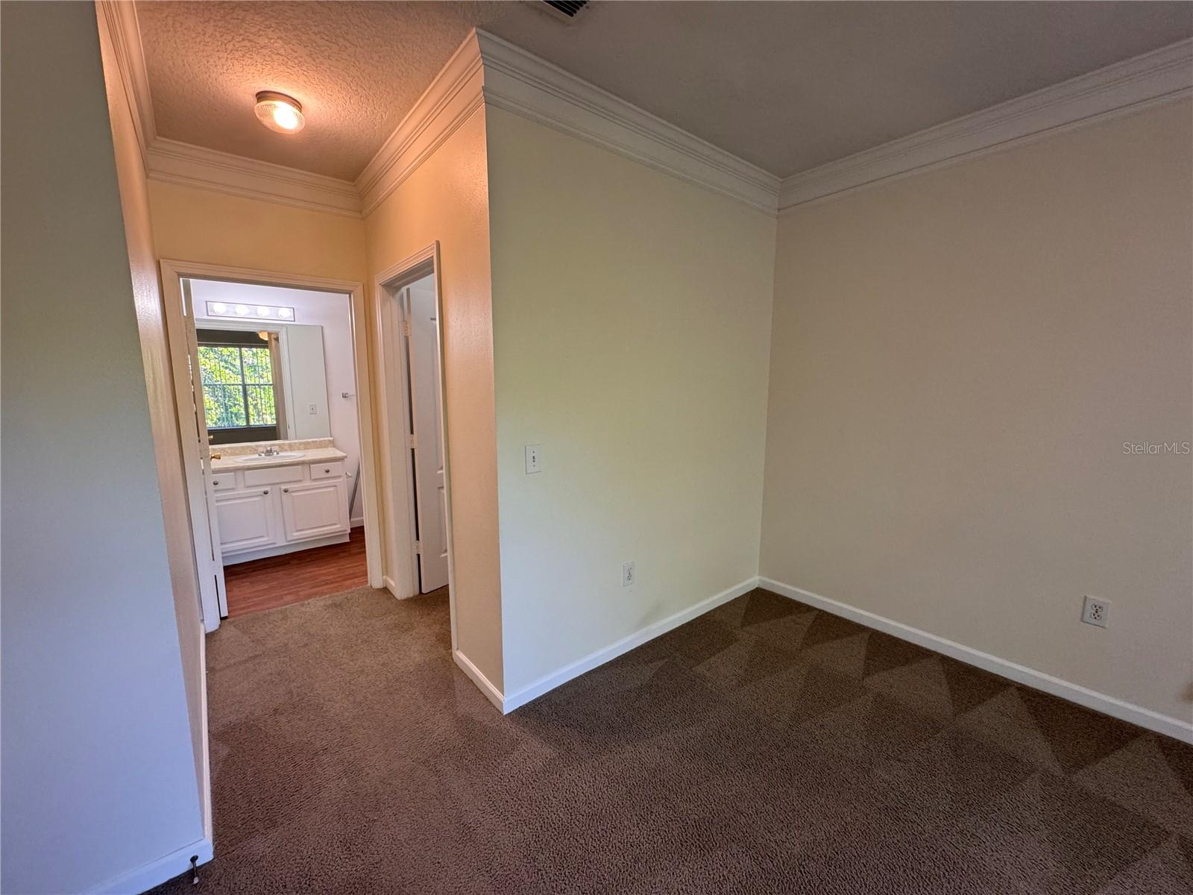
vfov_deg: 85.7
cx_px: 596
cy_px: 448
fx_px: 482
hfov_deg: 102.1
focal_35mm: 14
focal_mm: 2.22
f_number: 2.2
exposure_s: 1/120
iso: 200
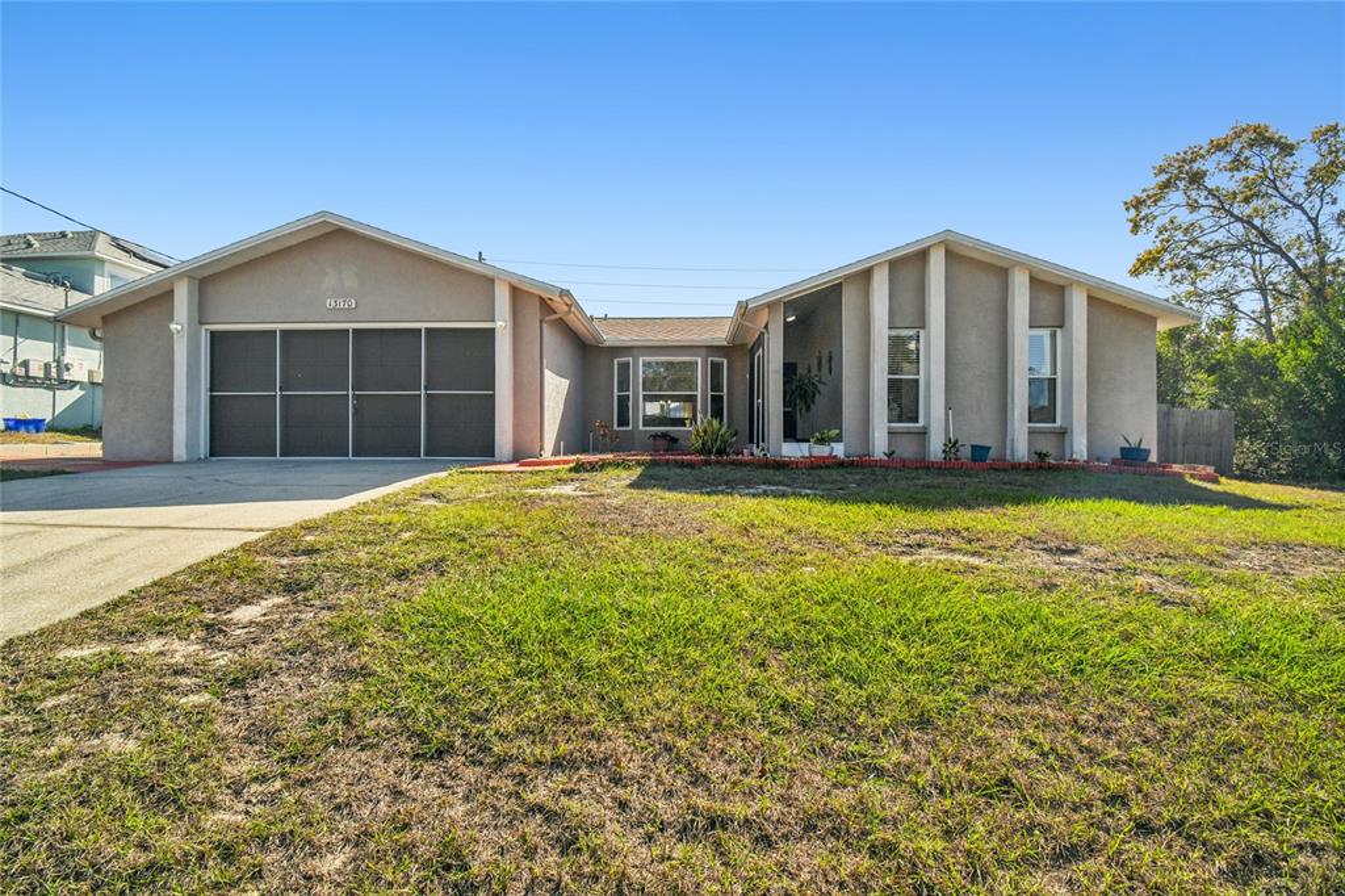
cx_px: 672
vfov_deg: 77.3
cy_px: 448
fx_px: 560
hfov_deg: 100.4
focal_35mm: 15
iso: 100
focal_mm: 10
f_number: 7.1
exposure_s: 1/250
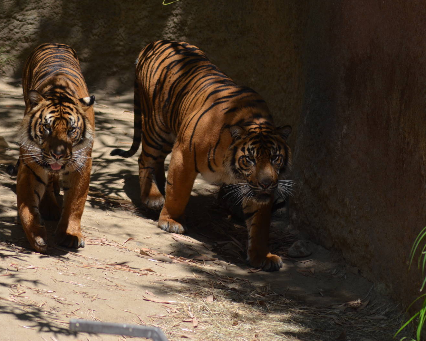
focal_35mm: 408
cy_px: 170
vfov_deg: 3.8
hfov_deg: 4.7
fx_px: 5145
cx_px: 176
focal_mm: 240
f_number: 5.6
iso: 400
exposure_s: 1/1600
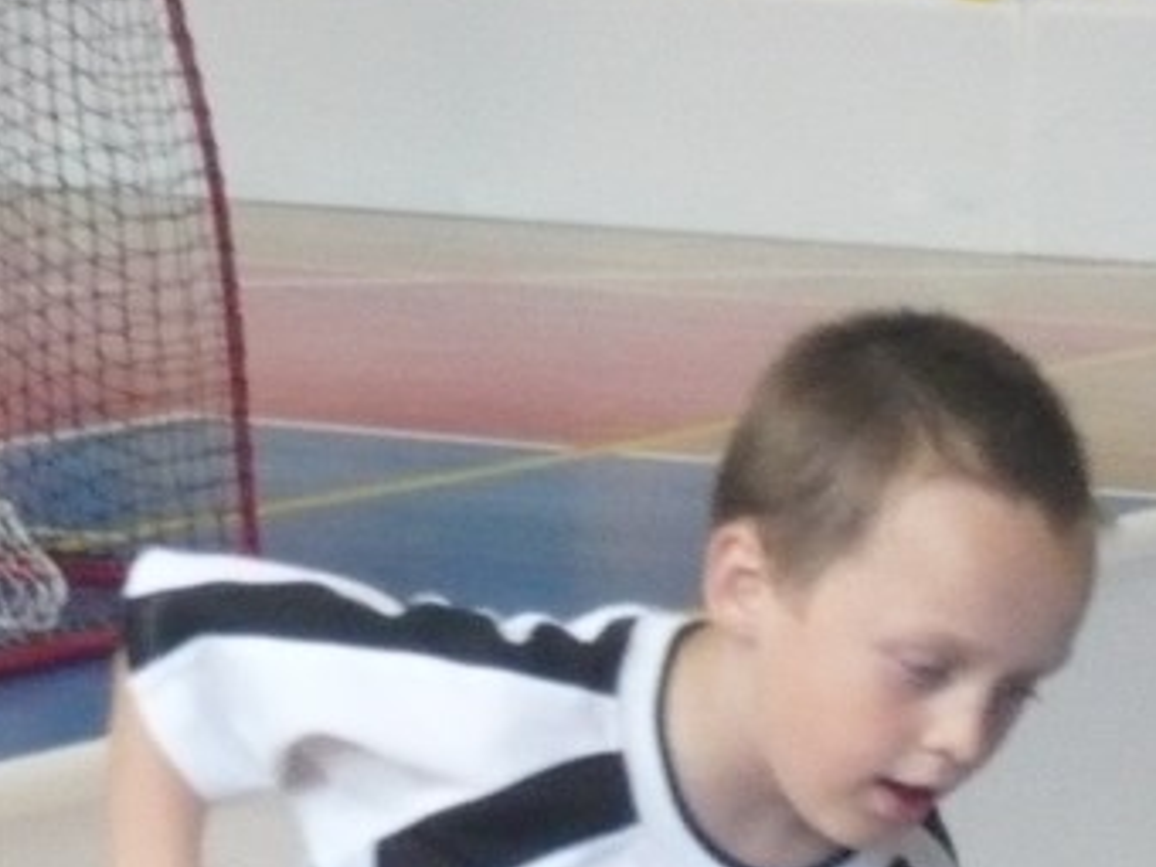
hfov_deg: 7.9
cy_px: 663
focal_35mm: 249
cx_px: 942
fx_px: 8315
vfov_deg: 6.0
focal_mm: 17
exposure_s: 1/160
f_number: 4.9
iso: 800
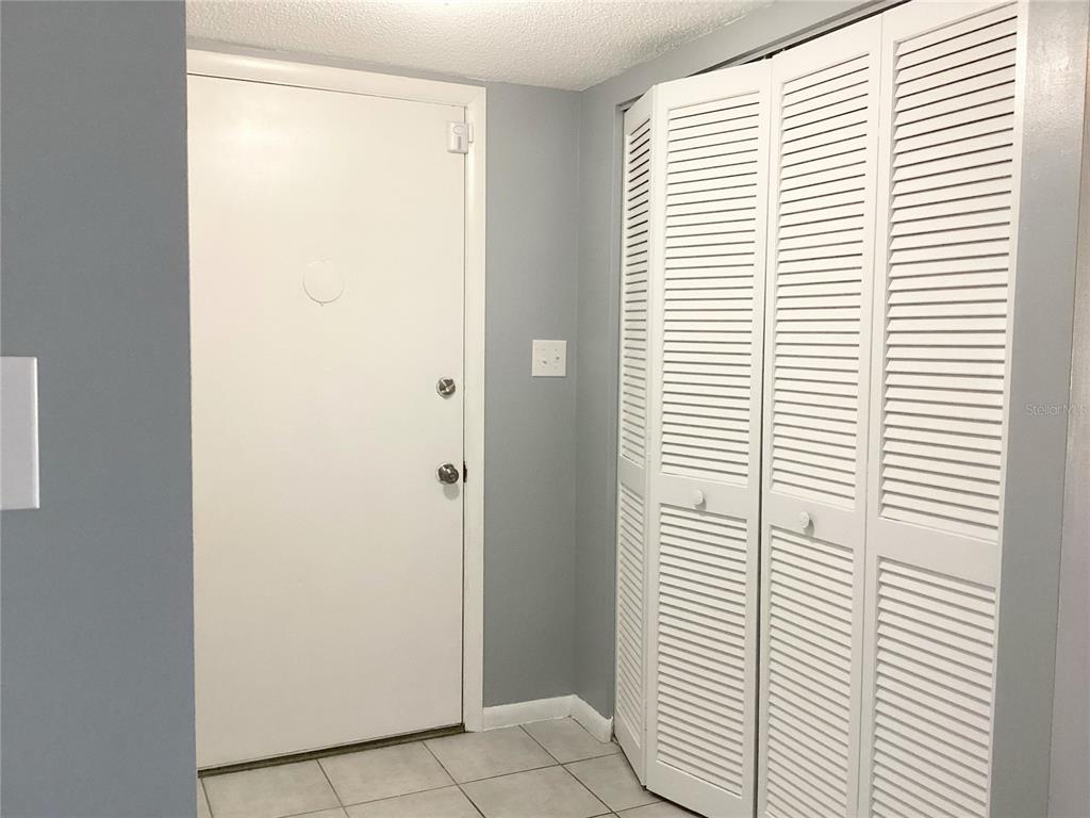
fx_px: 976
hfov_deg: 58.4
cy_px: 409
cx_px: 545
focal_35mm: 31
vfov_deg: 45.4
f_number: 2.4
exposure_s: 1/60
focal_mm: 3.3
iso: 250
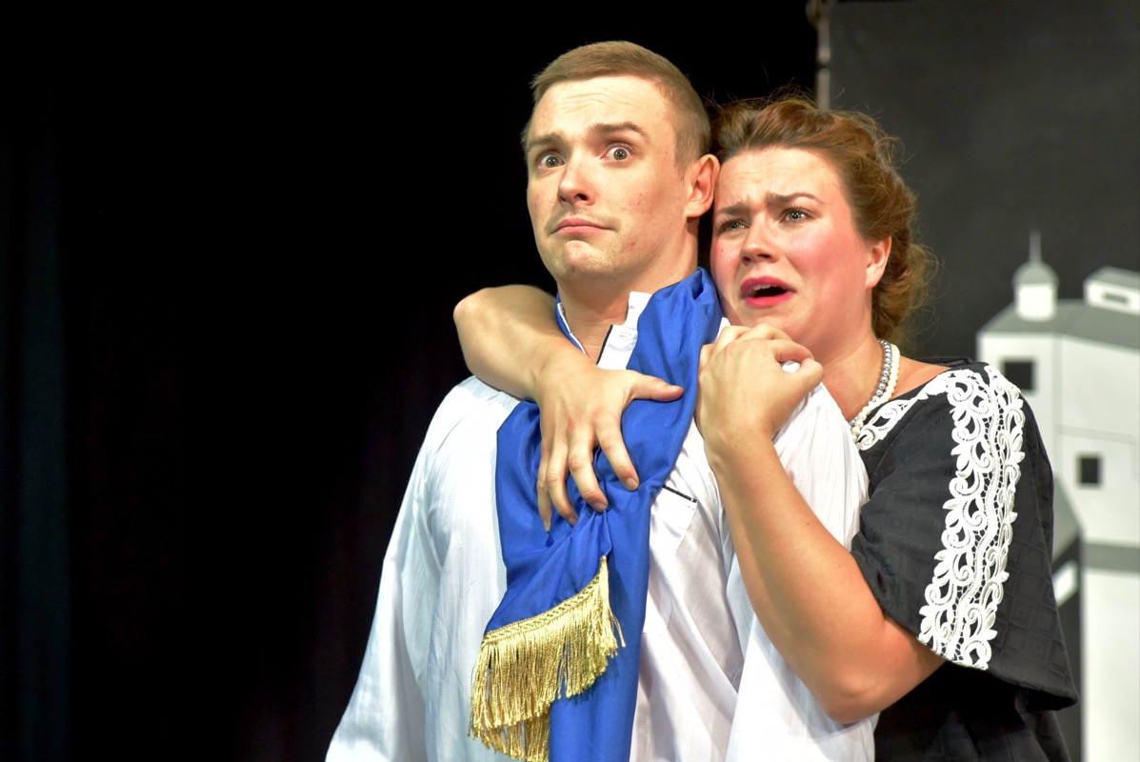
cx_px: 570
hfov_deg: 28.8
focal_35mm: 70
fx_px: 2218
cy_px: 381
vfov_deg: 19.5
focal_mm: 70
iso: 2500
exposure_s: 1/60
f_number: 2.8
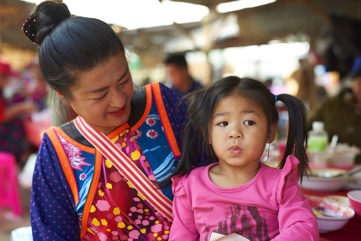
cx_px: 180
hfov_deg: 39.6
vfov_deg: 27.0
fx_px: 502
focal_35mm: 50
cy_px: 120
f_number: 2.5
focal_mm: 50
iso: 400
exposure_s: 1/640
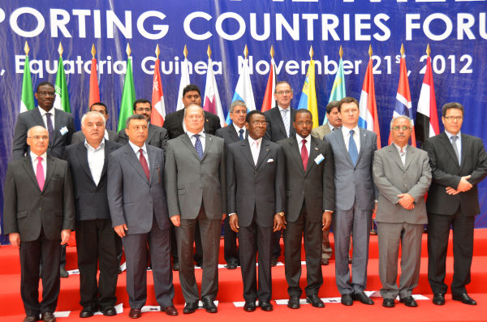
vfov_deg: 27.9
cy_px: 161
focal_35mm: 48
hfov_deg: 41.2
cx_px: 244
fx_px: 648
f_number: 4.2
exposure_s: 1/60
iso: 800
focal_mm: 32
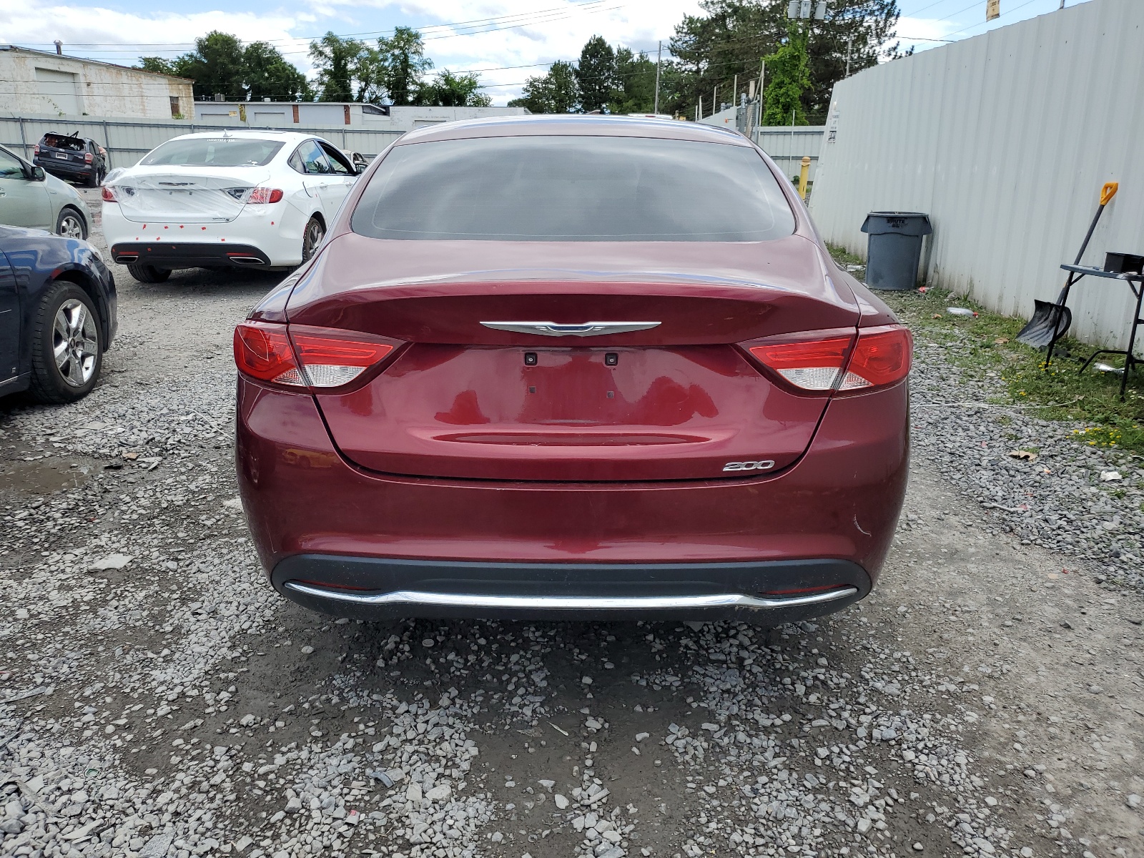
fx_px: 859
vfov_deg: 53.1
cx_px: 572
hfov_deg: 67.3
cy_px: 429
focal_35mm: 26
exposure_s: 1/2500
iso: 50
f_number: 1.5
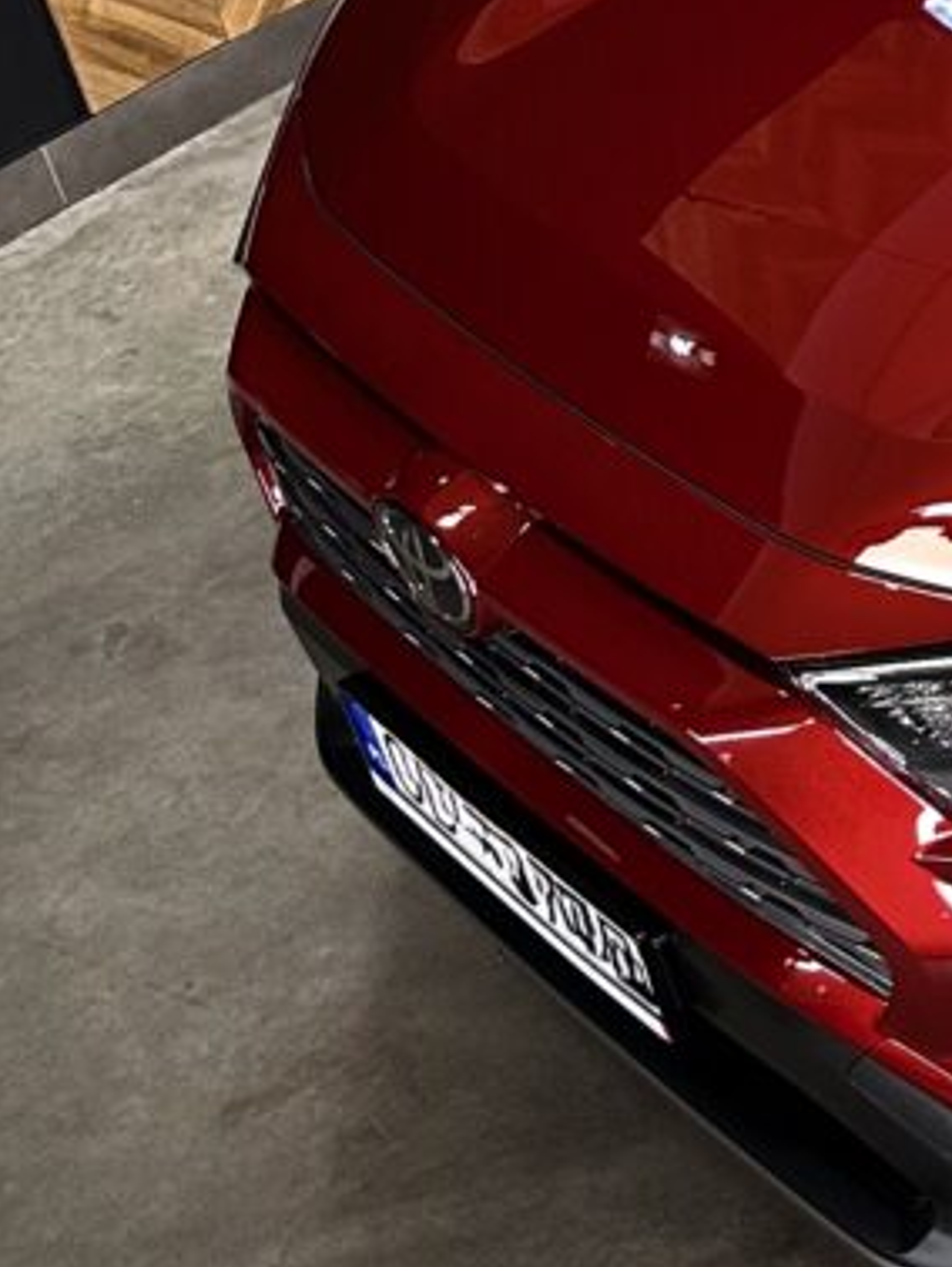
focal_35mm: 65
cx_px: 1227
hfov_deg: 20.7
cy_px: 94
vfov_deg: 28.5
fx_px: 2381
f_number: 1.78
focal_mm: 6.86
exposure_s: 1/50
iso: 250
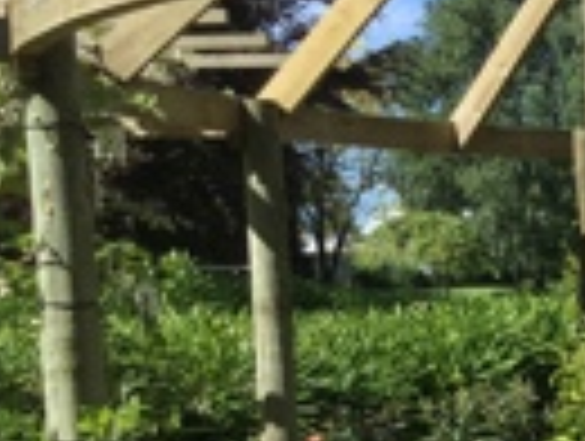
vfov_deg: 16.5
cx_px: 770
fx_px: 1490
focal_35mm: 88
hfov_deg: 20.3
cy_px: 432
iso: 25
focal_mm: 3.3
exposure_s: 1/776
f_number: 2.4
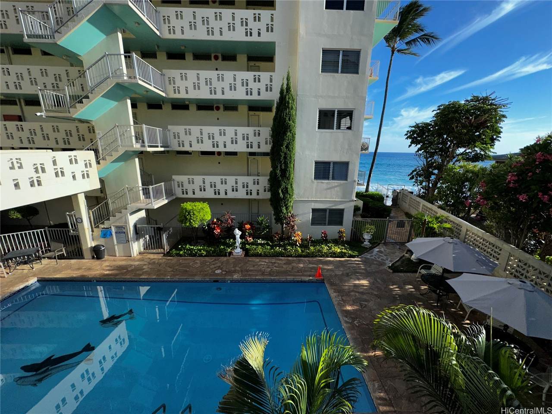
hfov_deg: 102.1
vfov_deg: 85.7
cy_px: 207
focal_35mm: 14
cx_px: 276
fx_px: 223
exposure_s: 1/1416
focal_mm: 2.22
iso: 32
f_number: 2.2
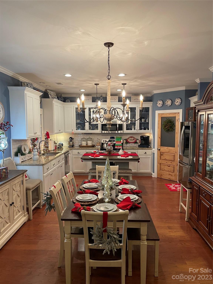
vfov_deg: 67.3
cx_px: 106
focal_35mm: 26
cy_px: 142
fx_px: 213
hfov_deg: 53.1
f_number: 1.6
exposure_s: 1/60
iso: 125
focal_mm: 4.2
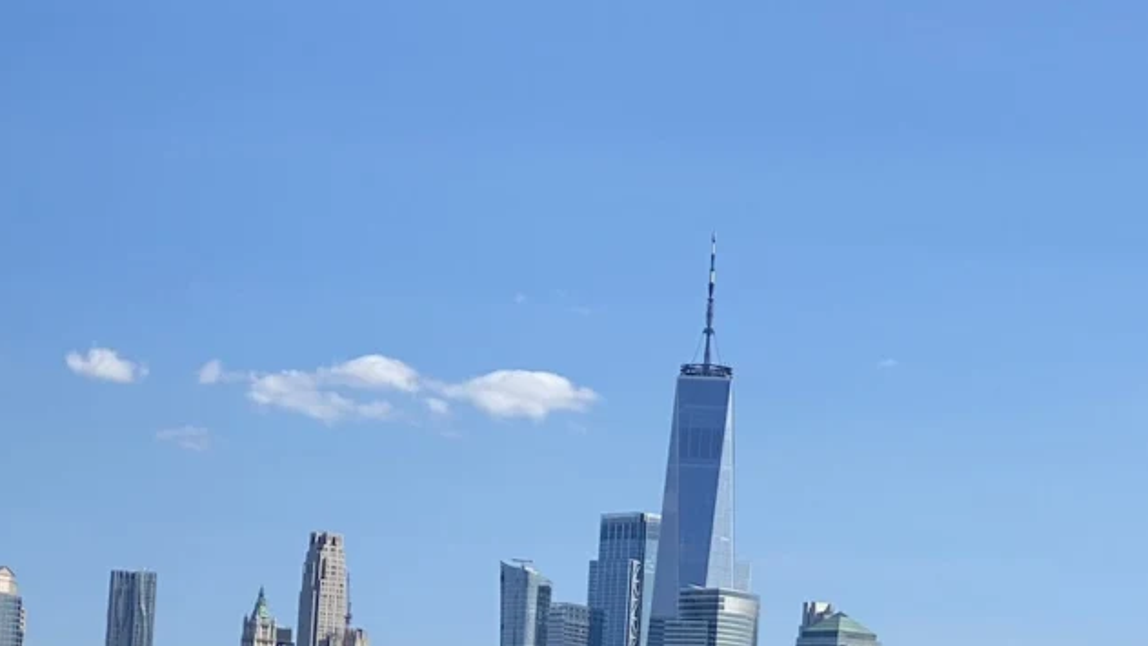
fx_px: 2801
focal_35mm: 92
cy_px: 624
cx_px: 710
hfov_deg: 23.1
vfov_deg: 13.0
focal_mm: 6
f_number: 2
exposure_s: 1/1916
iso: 20
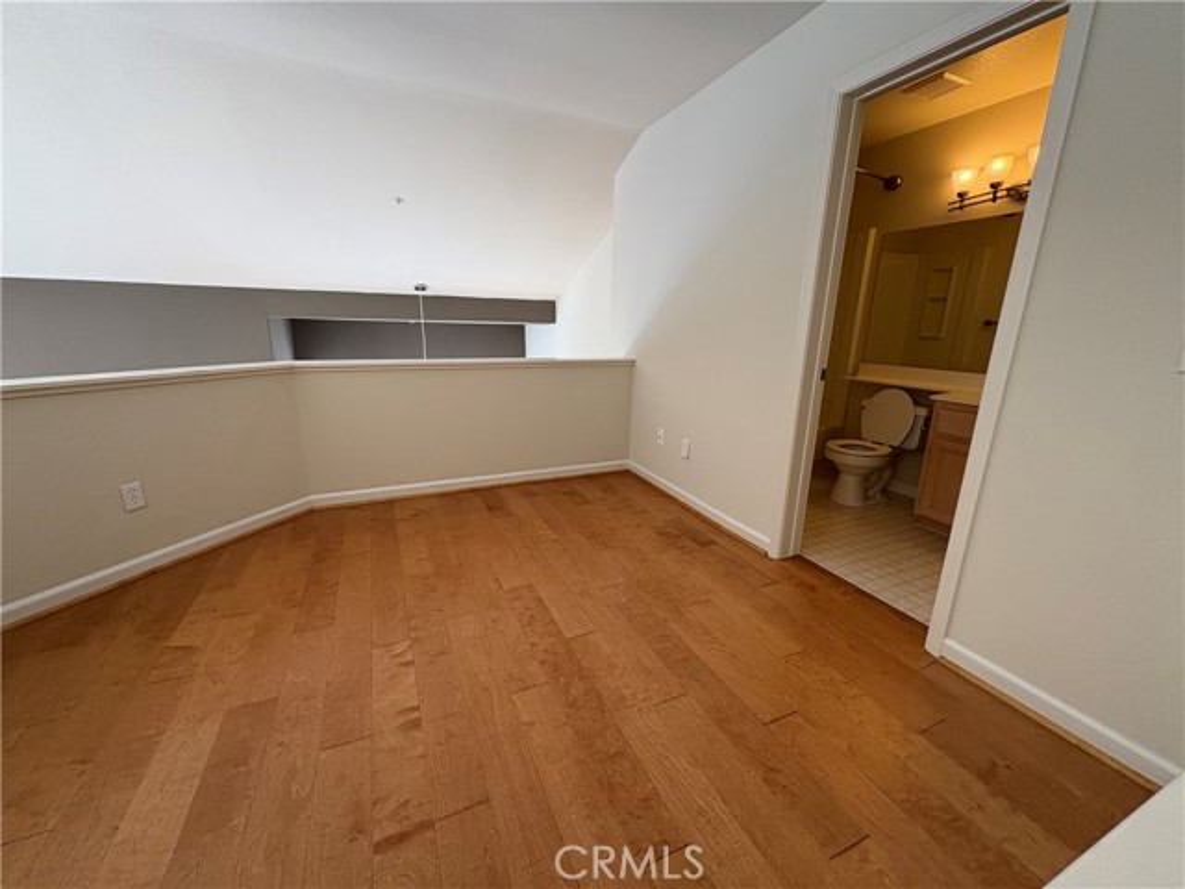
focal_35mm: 14
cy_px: 444
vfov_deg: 85.7
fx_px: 479
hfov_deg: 102.1
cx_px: 592
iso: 125
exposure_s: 1/99
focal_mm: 2.22
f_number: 2.2
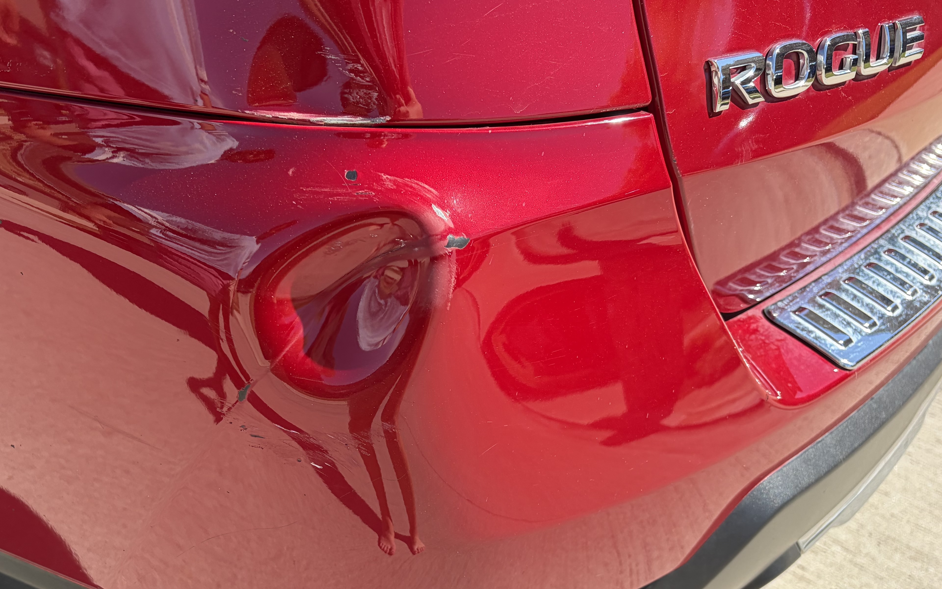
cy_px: 373
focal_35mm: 41
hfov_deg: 47.6
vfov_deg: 31.1
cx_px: 332
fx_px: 1053
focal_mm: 5.96
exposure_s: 1/1117
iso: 50
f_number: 1.6
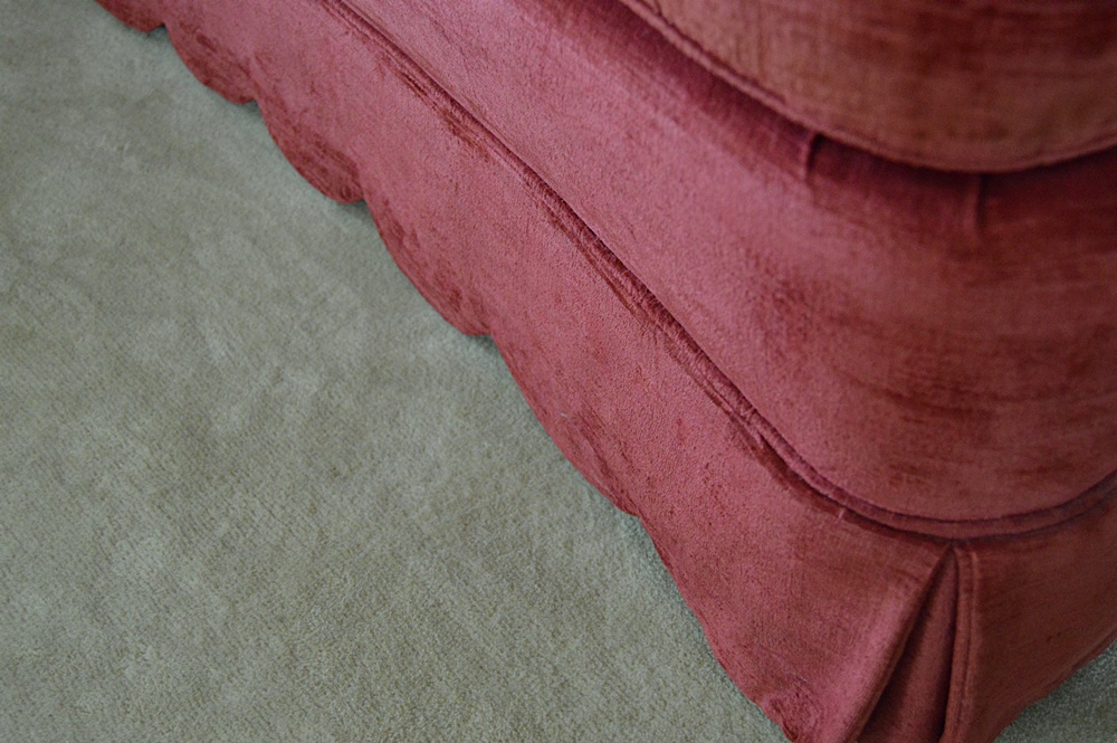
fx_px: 1209
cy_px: 372
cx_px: 558
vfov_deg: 34.2
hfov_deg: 49.6
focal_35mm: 39
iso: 3200
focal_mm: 26
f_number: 4
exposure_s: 1/50
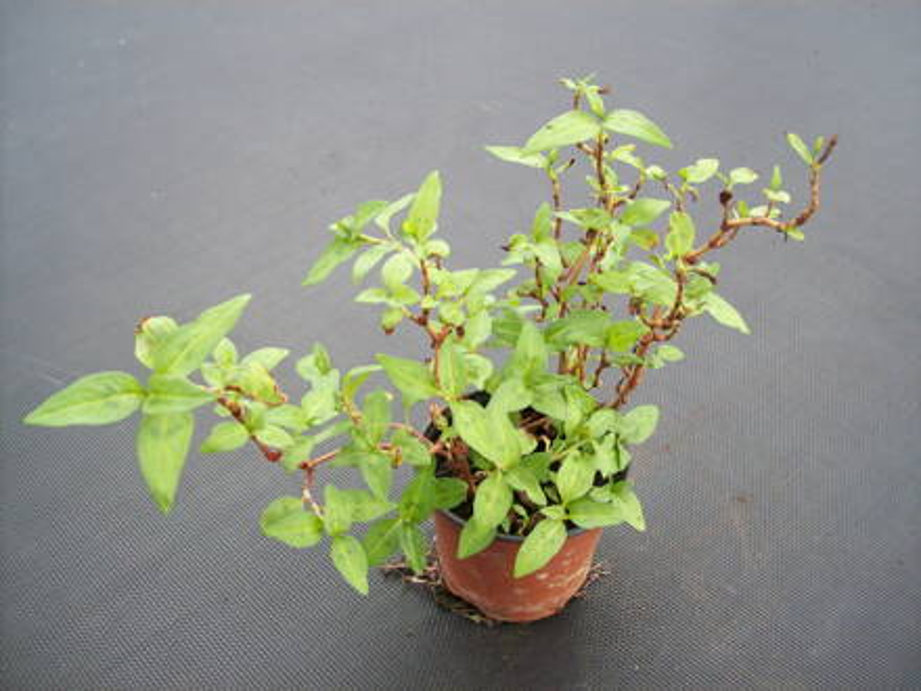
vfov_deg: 39.7
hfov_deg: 51.4
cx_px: 460
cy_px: 346
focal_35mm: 36
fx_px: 958
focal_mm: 6
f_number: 2.7
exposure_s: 1/86.3
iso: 80
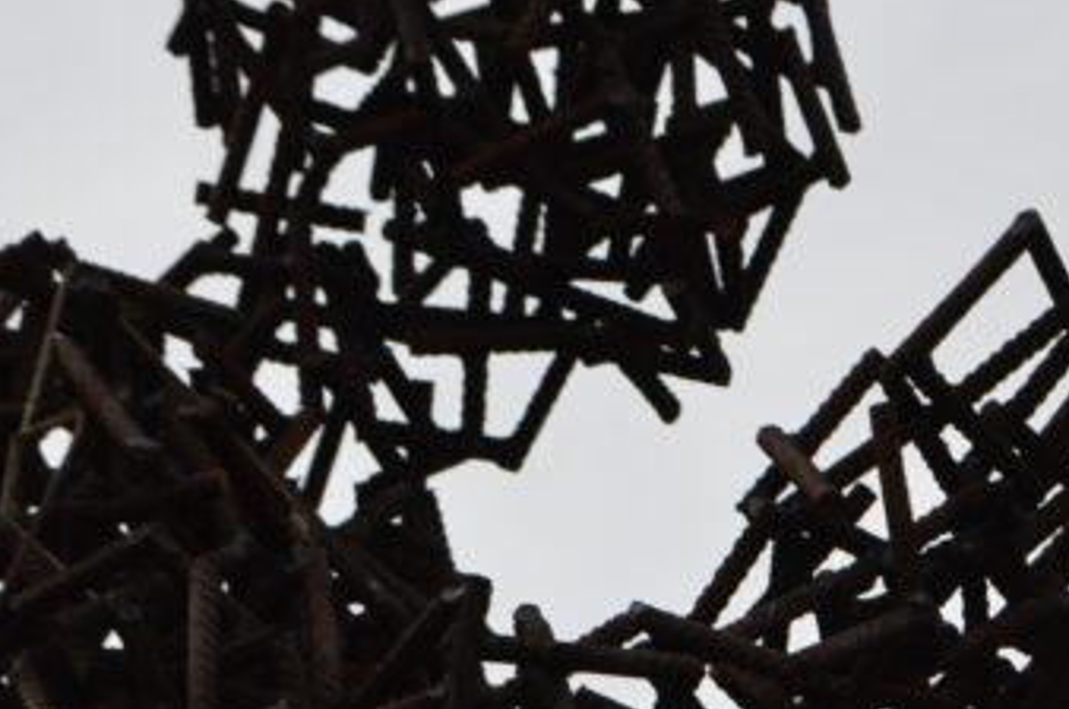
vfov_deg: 6.3
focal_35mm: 218
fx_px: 6461
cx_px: 933
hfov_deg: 9.4
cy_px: 608
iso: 200
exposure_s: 1/250
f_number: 8
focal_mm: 48
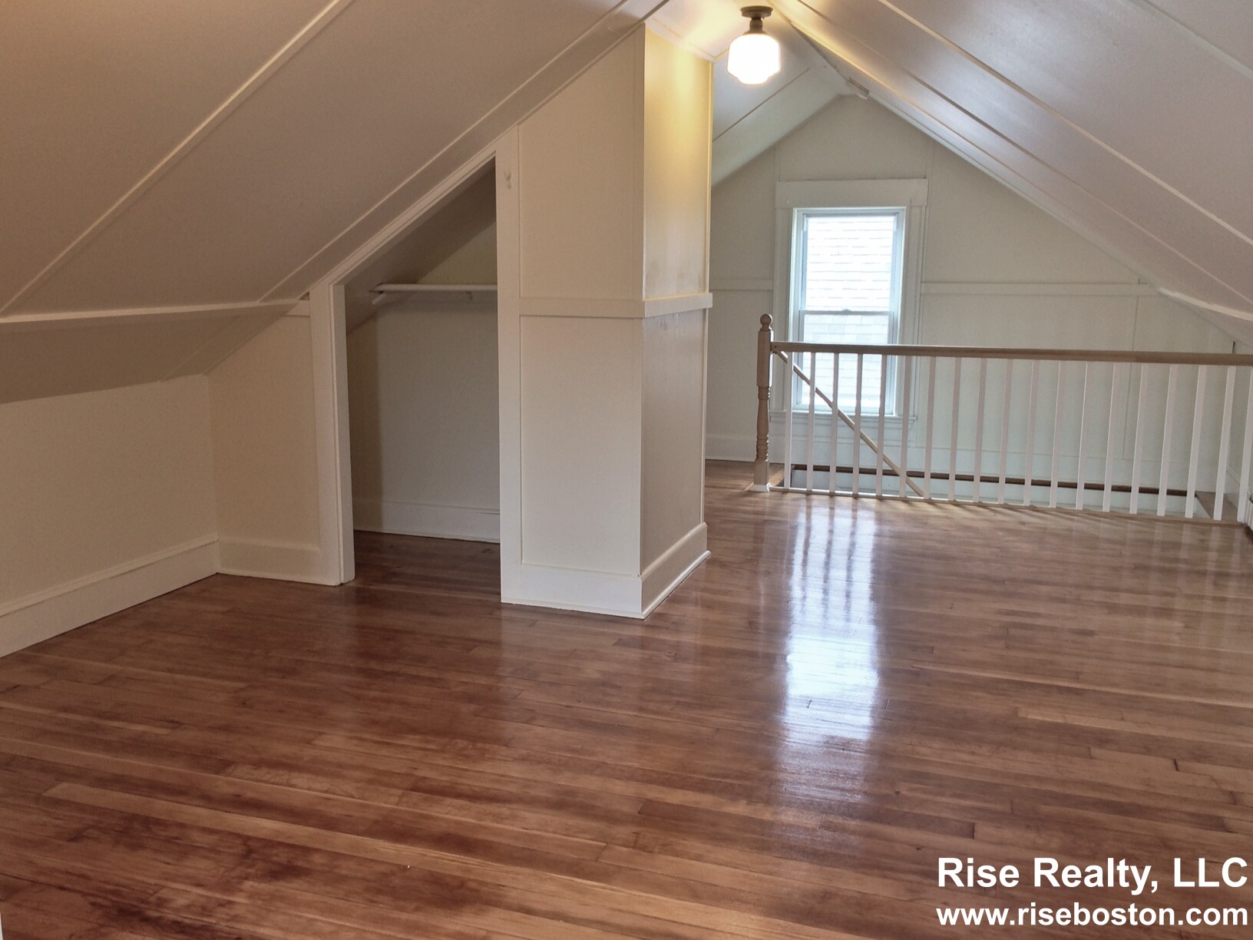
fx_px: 1086
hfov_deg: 60.0
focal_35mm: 30
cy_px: 470
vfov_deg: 46.8
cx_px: 626
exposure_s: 1/30
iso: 64
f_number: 2.2
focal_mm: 4.12
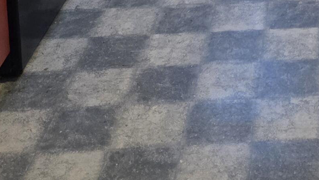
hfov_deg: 21.4
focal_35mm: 94
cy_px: -269
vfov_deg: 10.7
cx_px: 357
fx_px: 795
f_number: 1.8
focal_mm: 5.4
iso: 400
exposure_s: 1/120
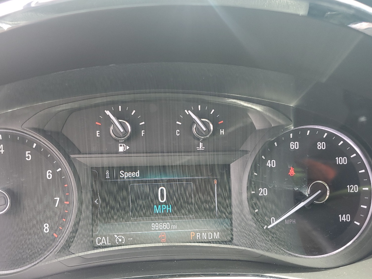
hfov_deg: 52.4
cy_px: 164
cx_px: 155
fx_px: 376
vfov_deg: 40.5
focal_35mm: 35
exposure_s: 1/120
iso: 56
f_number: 1.5
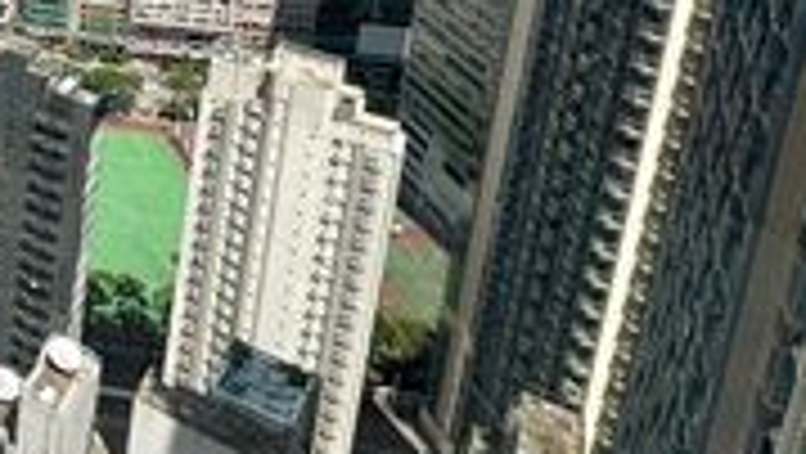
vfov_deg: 19.8
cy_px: -265
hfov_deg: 26.7
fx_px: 1091
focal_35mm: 51
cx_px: -446
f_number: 2.2
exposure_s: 1/2674
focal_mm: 2.22
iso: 50
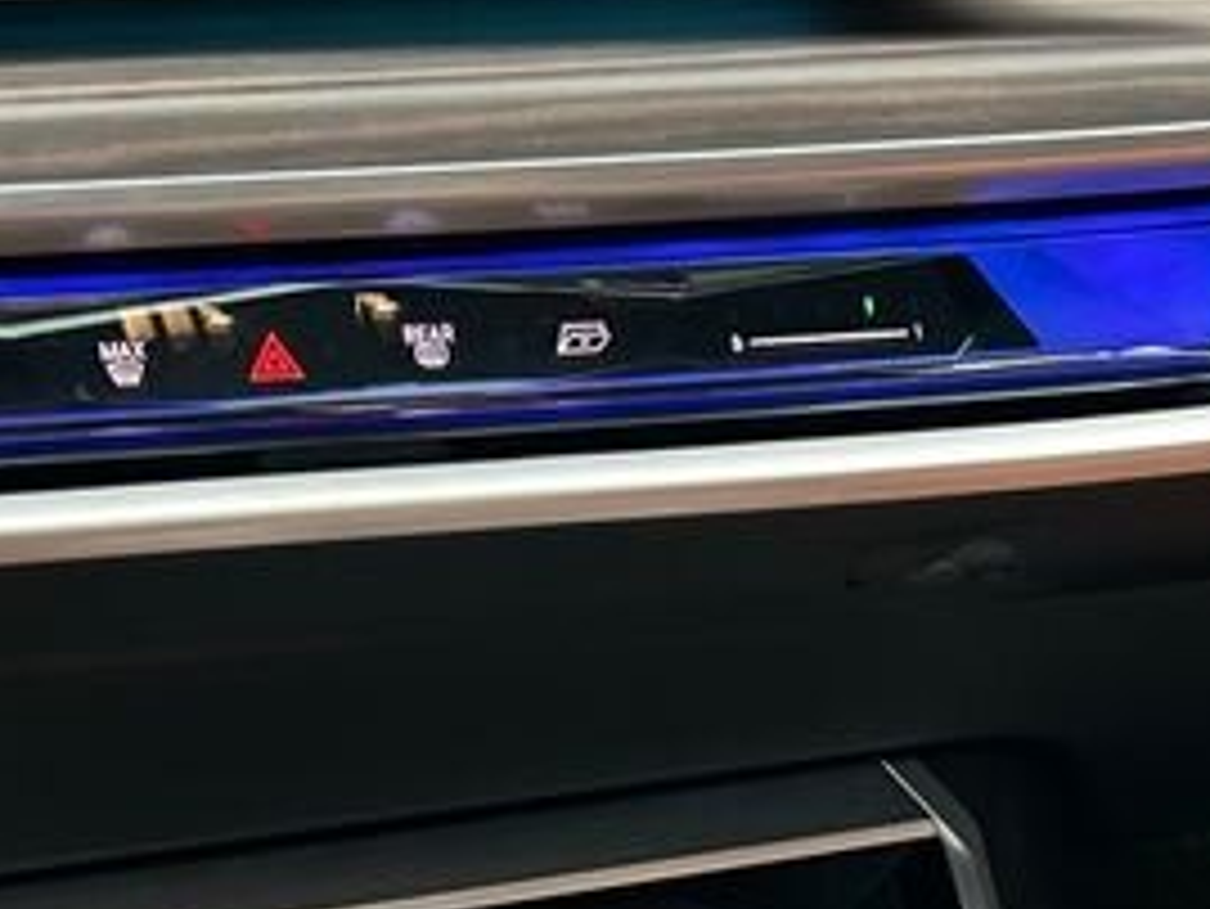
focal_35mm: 99
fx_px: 3462
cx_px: 1134
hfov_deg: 19.4
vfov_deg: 14.4
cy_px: 1156
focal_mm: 5.7
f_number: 1.5
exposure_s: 1/50
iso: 125
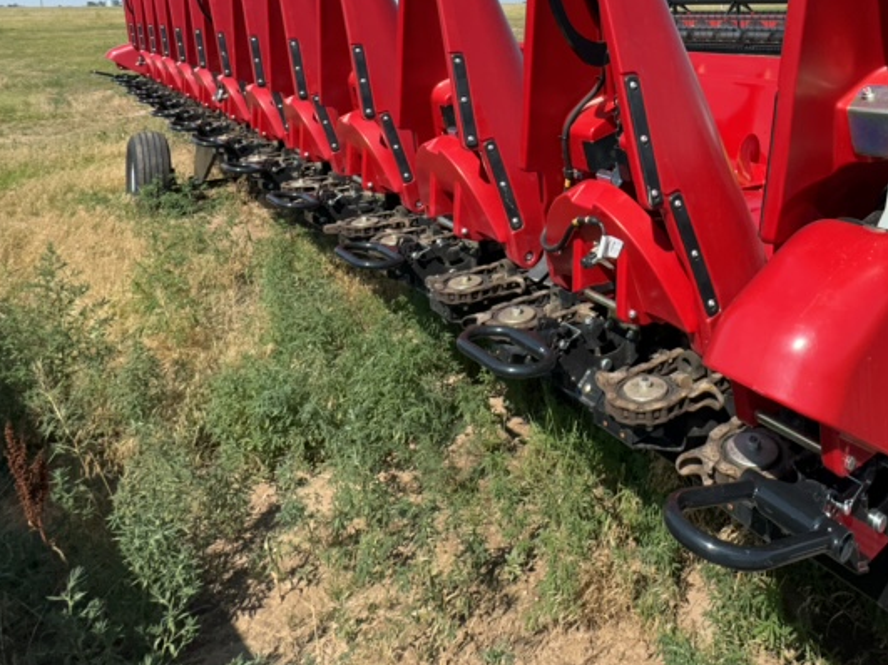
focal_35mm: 27
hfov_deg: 61.1
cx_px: 684
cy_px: 65
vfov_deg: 46.3
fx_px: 692
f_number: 2.2
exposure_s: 1/1319
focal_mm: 2.22
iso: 40
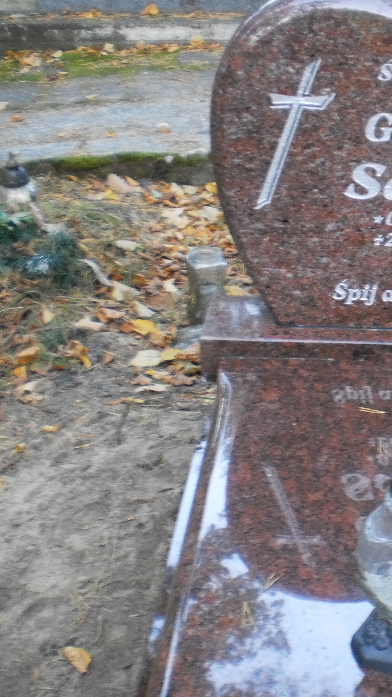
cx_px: 369
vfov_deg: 34.2
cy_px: 422
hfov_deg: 19.3
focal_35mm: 61
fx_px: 1127
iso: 125
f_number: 3.1
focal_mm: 6.3
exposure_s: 1/15
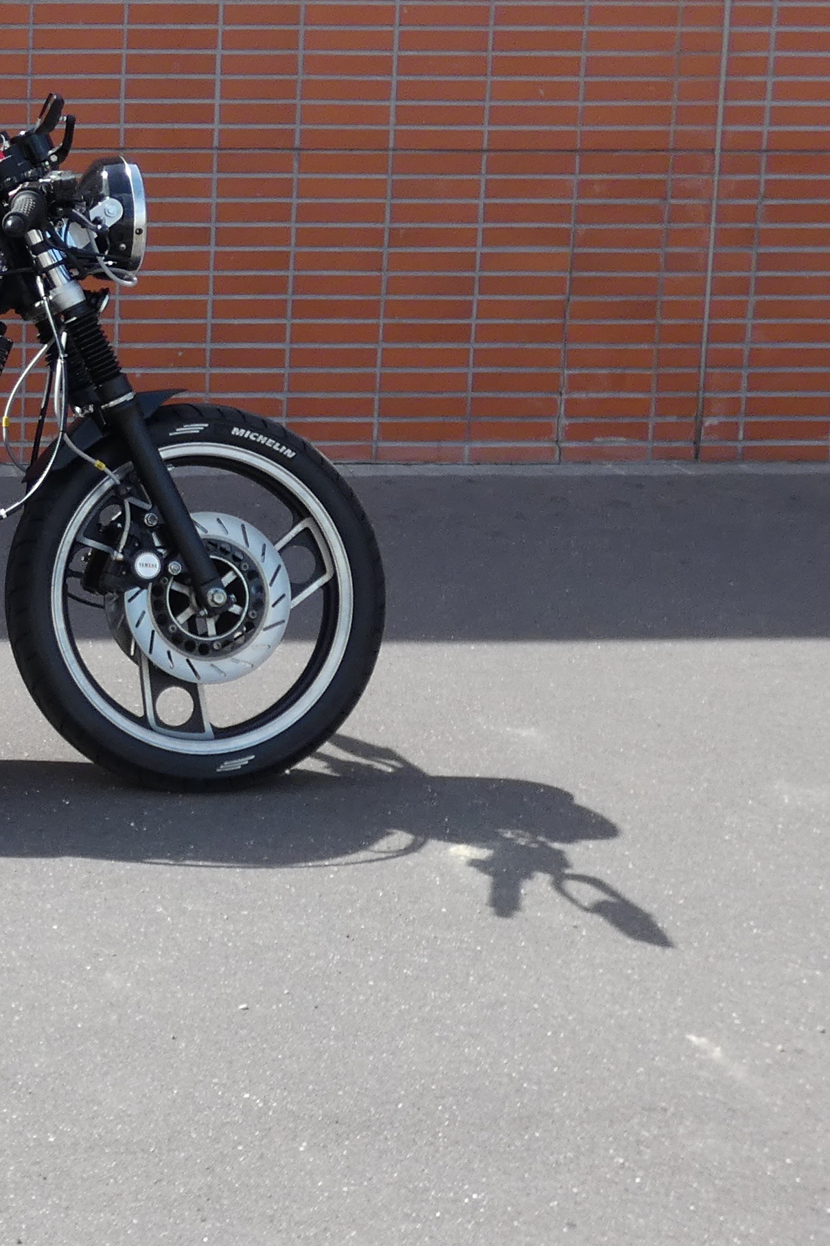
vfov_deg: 27.6
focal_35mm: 73
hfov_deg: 17.4
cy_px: 482
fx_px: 2525
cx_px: -280
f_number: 3.1
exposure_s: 1/500
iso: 80
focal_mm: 4.6
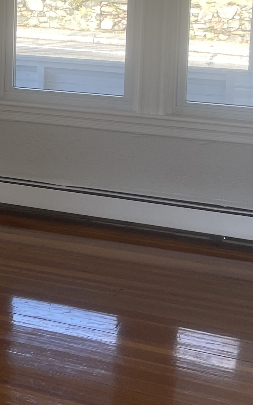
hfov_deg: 14.0
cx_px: -198
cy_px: 31
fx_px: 916
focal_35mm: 83
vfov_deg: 24.1
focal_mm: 5.1
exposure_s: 1/121
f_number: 1.6
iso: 50
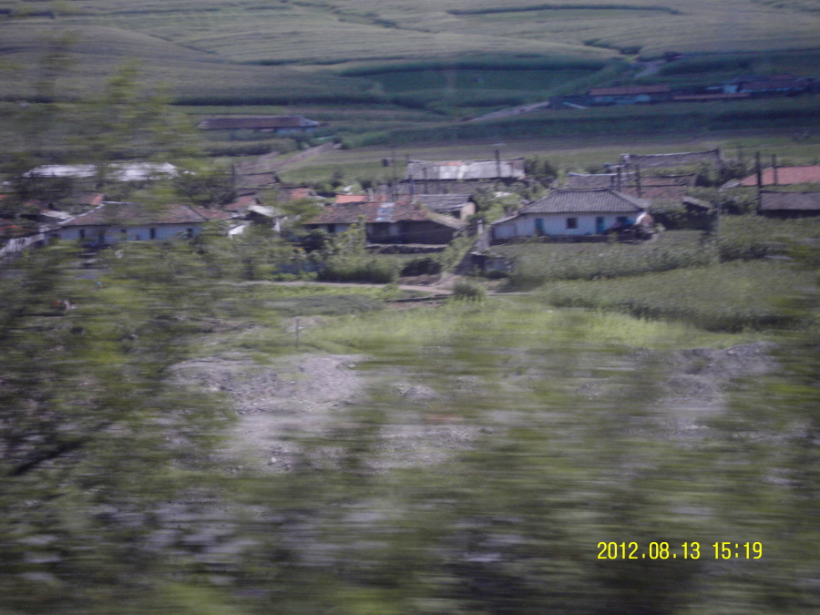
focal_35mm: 87
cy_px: 308
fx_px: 2061
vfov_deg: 17.0
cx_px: 410
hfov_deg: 22.5
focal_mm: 15.5
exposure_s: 1/80
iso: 200
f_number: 5.9
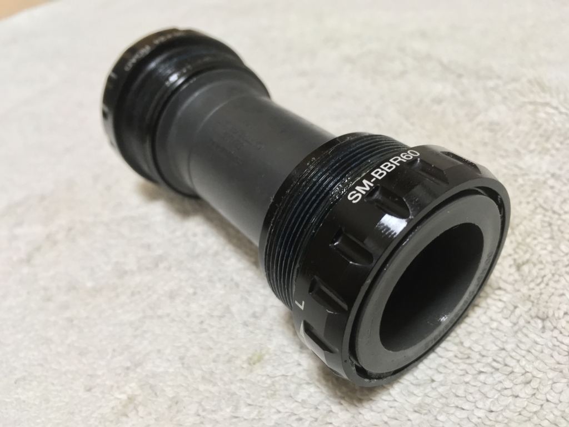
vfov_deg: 48.2
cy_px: 214
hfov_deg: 61.7
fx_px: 477
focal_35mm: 29
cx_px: 284
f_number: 2.2
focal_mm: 4.15
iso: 160
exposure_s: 1/30
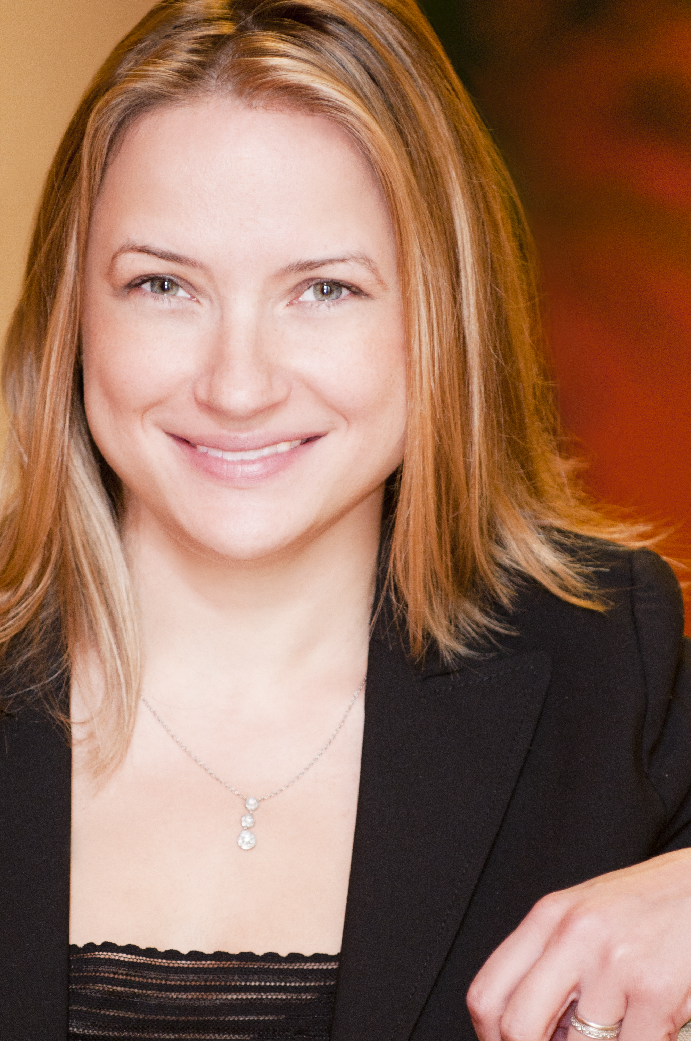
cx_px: 285
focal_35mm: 408
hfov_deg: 3.4
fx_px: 11777
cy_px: 603
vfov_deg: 5.1
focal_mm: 190
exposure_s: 1/60
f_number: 2.8
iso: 320
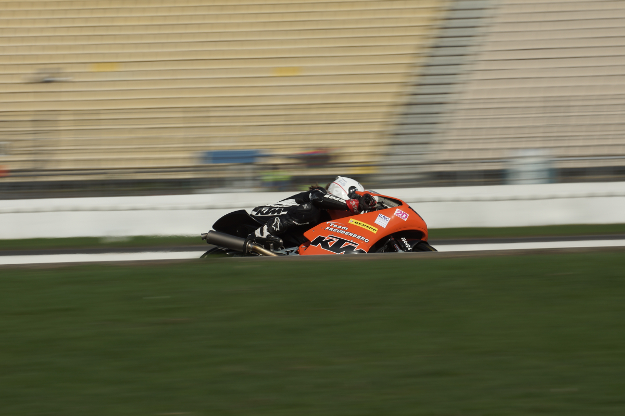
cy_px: 208
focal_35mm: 315
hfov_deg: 6.5
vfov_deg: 4.4
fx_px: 5468
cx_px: 312
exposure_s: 1/200
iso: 50
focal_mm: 210
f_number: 11
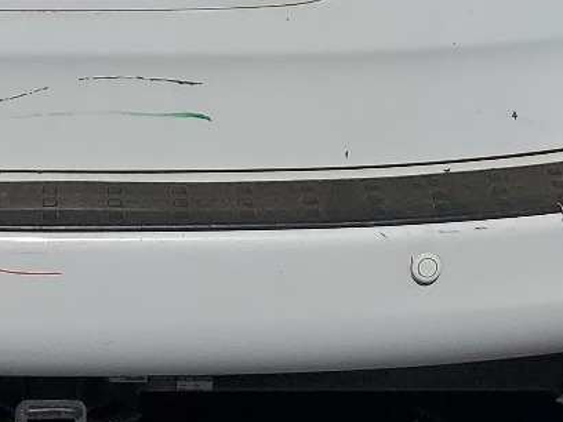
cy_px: -288
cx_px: 43
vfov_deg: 13.3
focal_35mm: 102
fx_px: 1659
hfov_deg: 18.9
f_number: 1.5
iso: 52
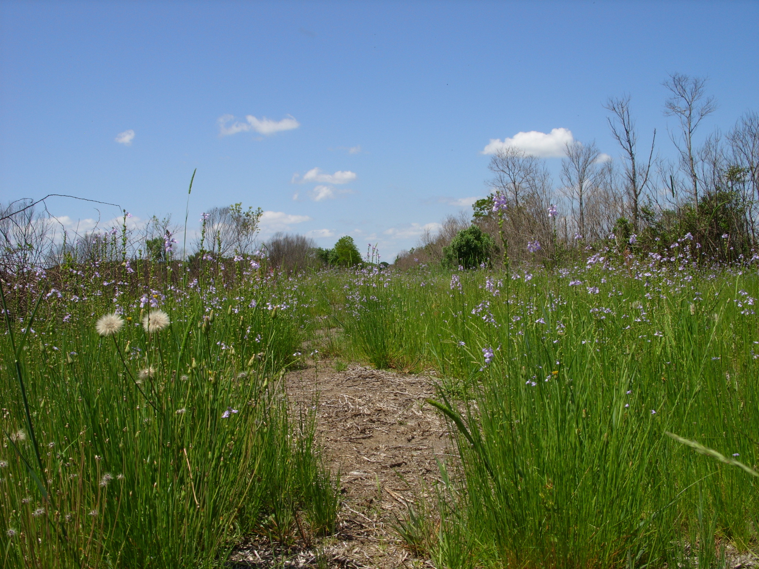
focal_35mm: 38
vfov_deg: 37.7
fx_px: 833
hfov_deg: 49.0
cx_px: 380
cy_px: 284
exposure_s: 1/323
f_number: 7.4
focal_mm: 7.8
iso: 50
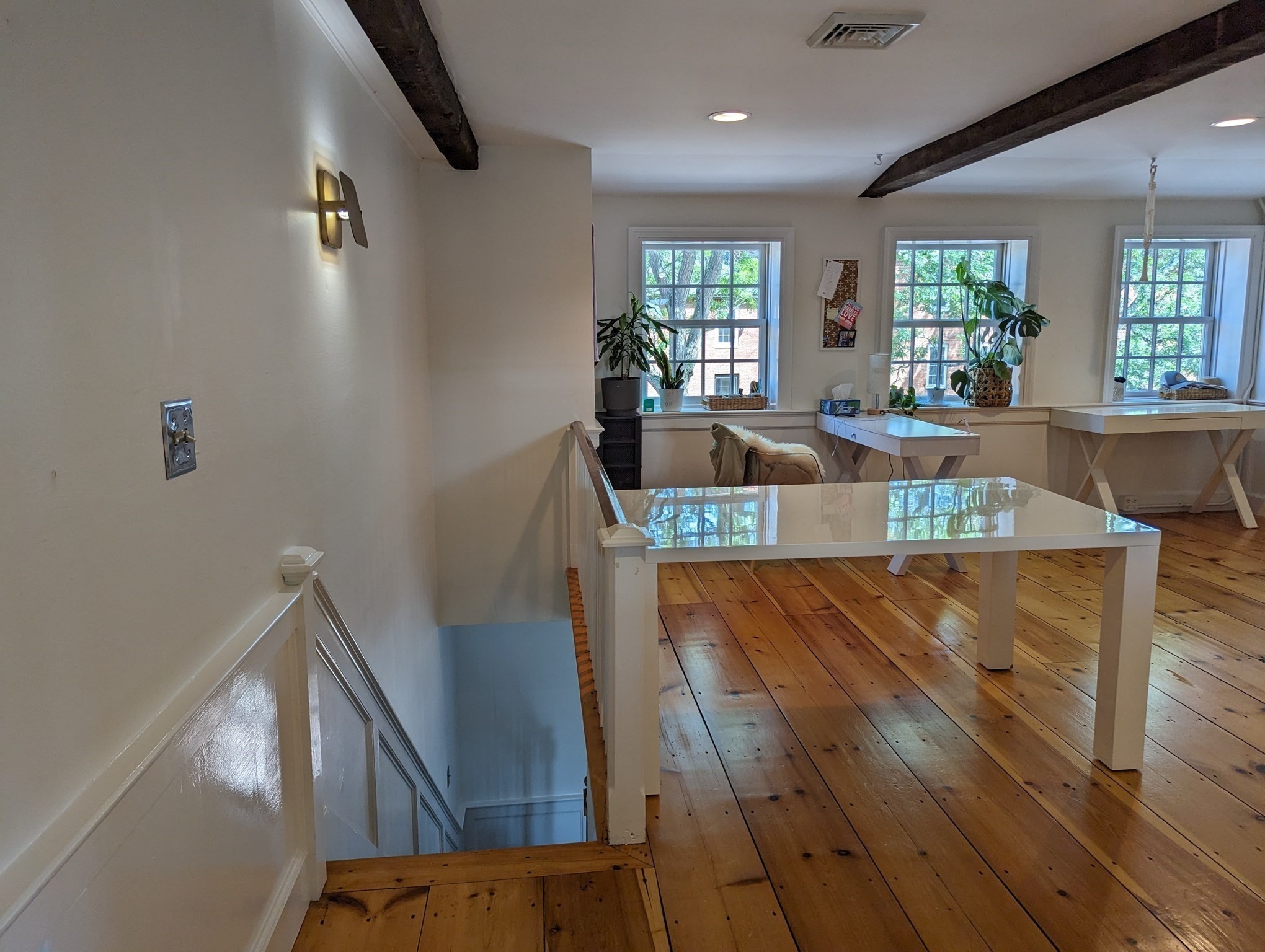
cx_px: 632
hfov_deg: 71.5
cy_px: 476
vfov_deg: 56.9
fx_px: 878
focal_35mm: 24
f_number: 1.85
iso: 45
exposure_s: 1/120
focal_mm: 6.81
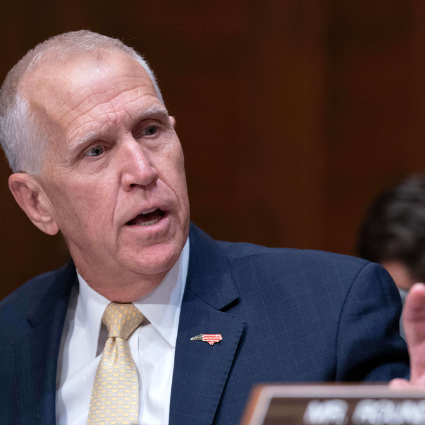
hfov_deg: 6.8
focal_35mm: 256
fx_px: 3556
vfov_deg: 6.8
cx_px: 258
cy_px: 212
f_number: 3.2
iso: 2500
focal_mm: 200
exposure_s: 1/400
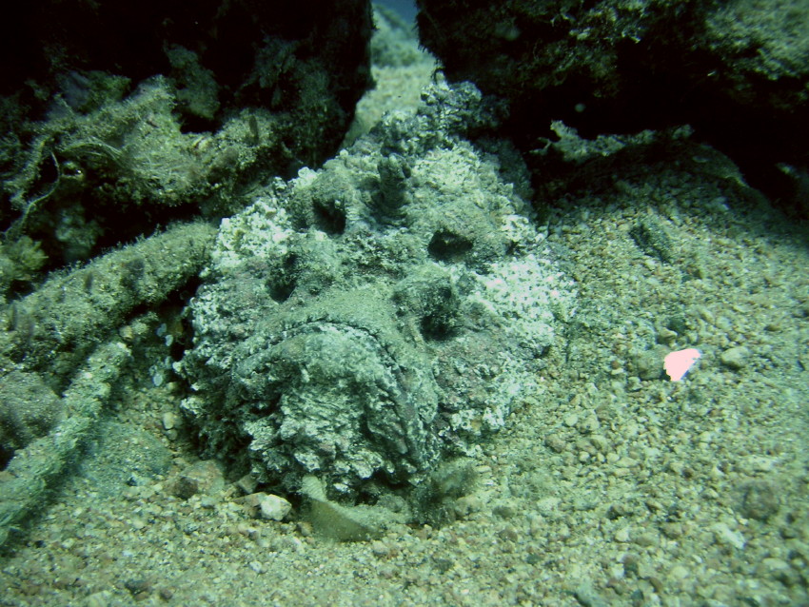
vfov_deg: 37.7
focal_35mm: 38
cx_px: 404
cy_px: 304
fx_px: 888
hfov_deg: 49.0
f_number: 2.8
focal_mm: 6
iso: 50
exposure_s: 1/125
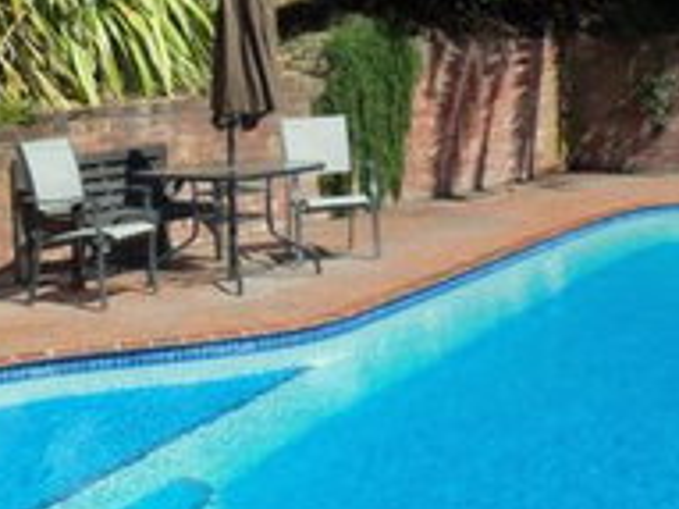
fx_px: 1431
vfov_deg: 19.9
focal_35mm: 73
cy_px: 89
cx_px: 579
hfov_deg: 26.0
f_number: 8.6
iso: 80
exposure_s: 1/200
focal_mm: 5.2
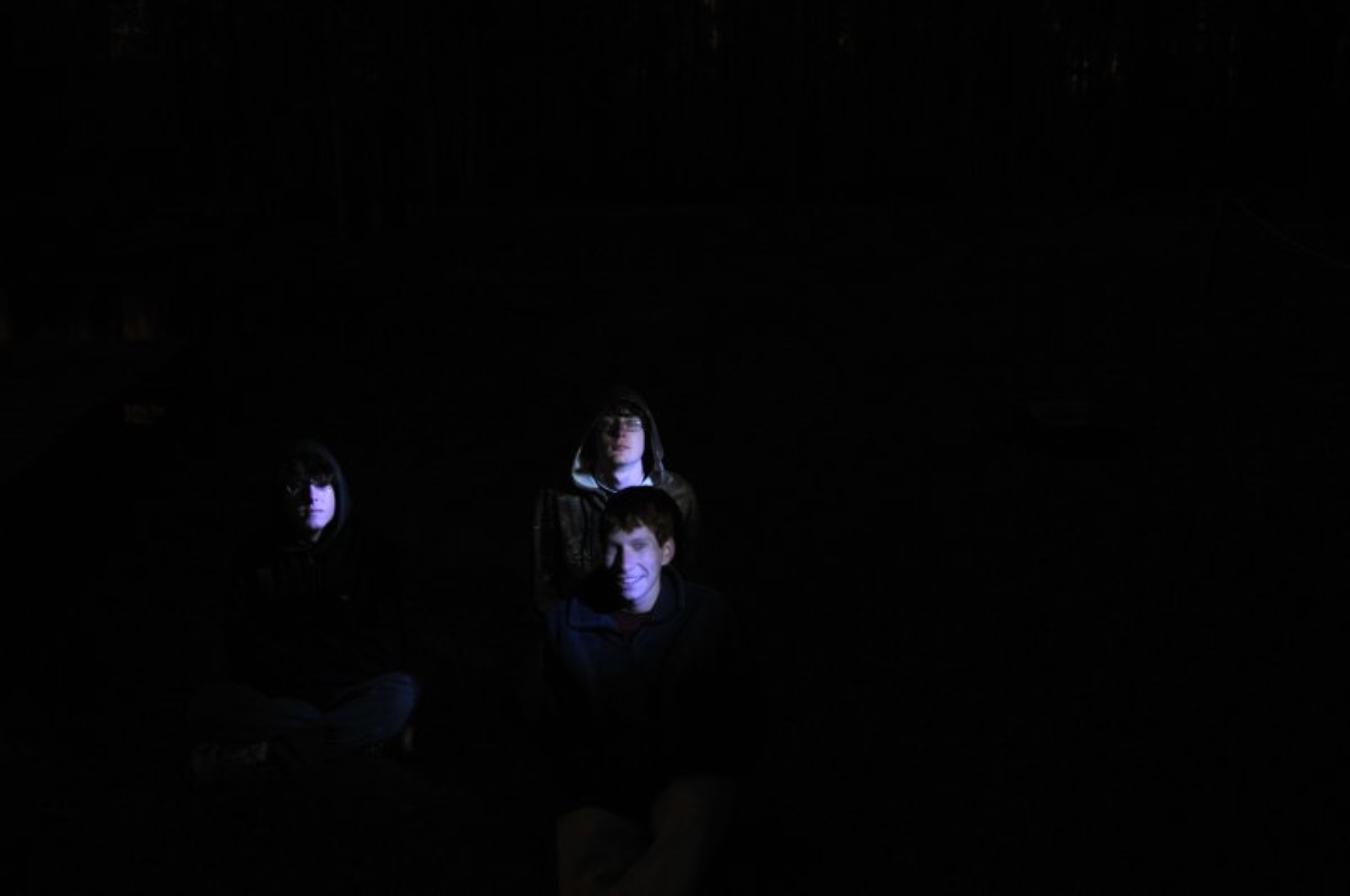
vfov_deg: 31.8
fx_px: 1573
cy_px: 448
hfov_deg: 46.5
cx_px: 675
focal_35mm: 42
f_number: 2.8
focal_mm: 28
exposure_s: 30
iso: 400
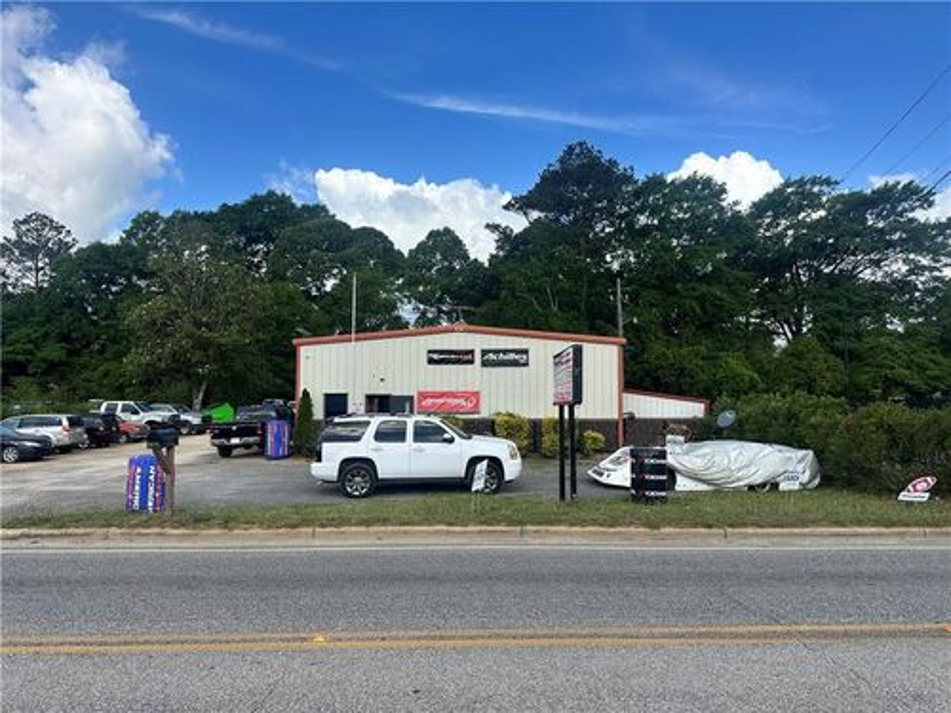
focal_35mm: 24
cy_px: 356
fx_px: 659
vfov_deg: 56.8
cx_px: 476
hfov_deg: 71.6
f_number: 1.78
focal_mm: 6.86
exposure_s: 1/2882
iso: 80
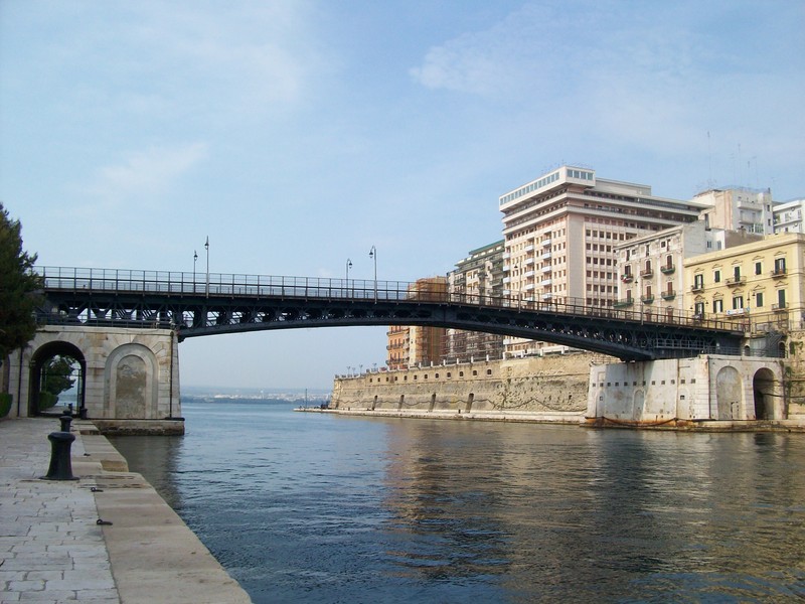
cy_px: 302
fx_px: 791
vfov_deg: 41.8
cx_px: 402
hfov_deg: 54.0
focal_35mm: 34
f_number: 5.5
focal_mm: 5.7
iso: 80
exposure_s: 1/367
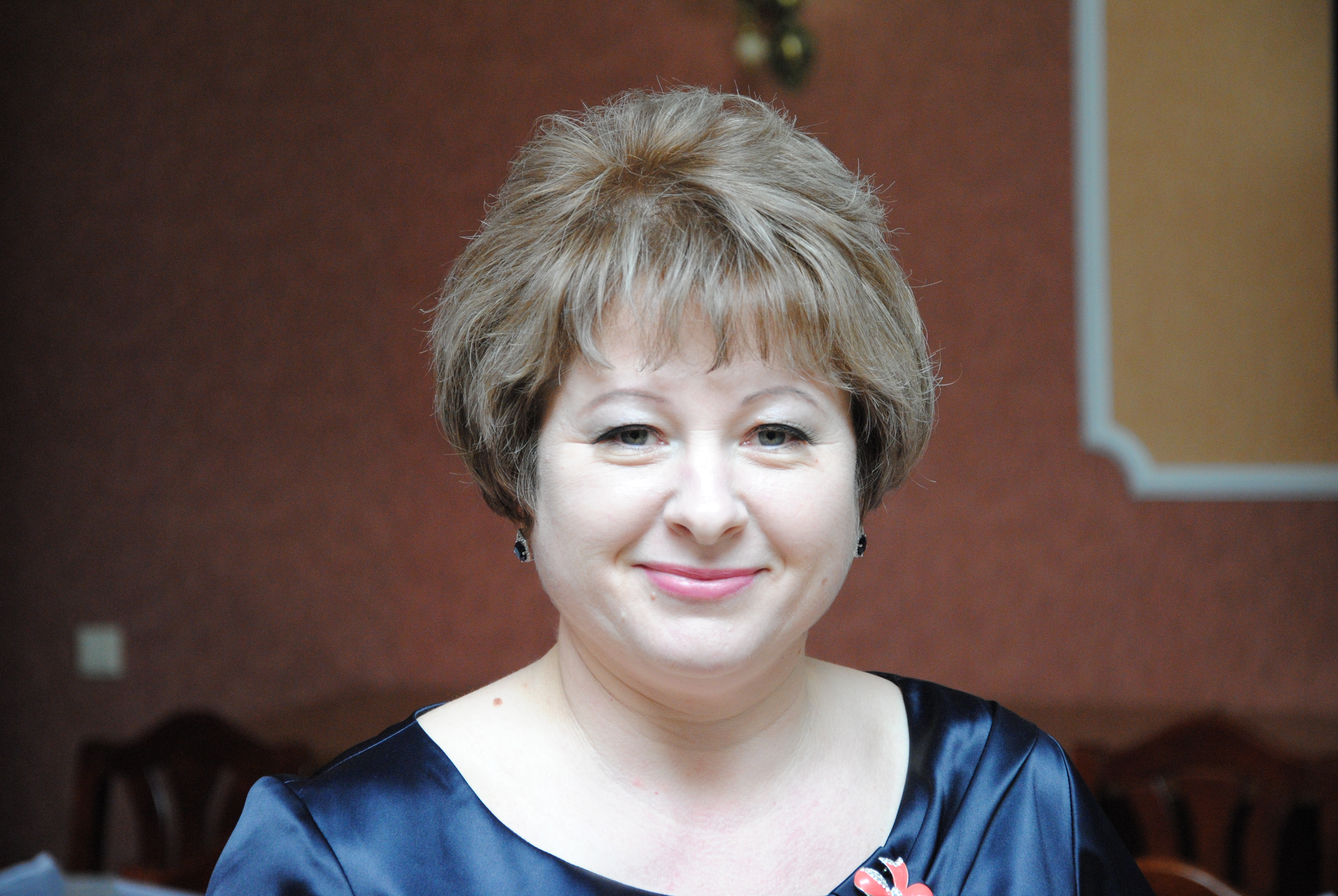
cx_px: 669
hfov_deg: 17.0
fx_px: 4465
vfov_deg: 11.5
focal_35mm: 120
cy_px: 448
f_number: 5.3
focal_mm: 80
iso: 800
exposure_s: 1/160
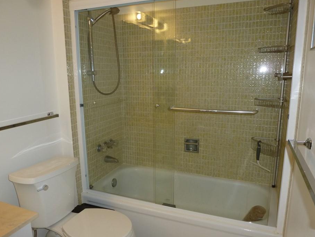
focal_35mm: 27
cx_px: 144
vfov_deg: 51.3
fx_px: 246
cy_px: 126
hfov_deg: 65.2
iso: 125
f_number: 3.3
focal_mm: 4.3
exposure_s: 1/60
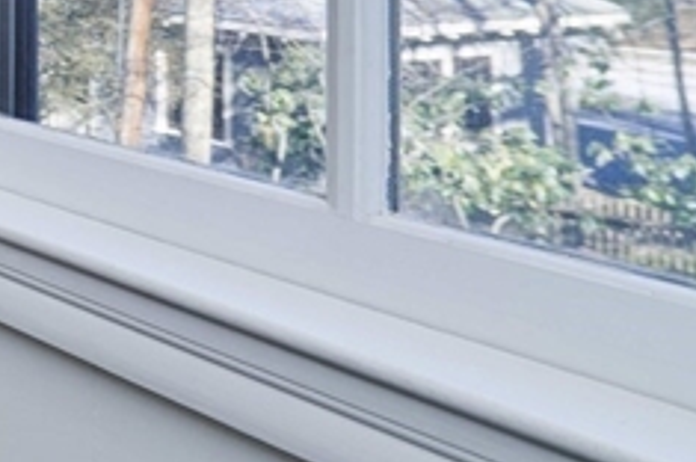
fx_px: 1178
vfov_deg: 20.2
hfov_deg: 19.1
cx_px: -702
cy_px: -153
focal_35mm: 61
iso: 100
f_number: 5.6
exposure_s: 1/100
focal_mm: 14
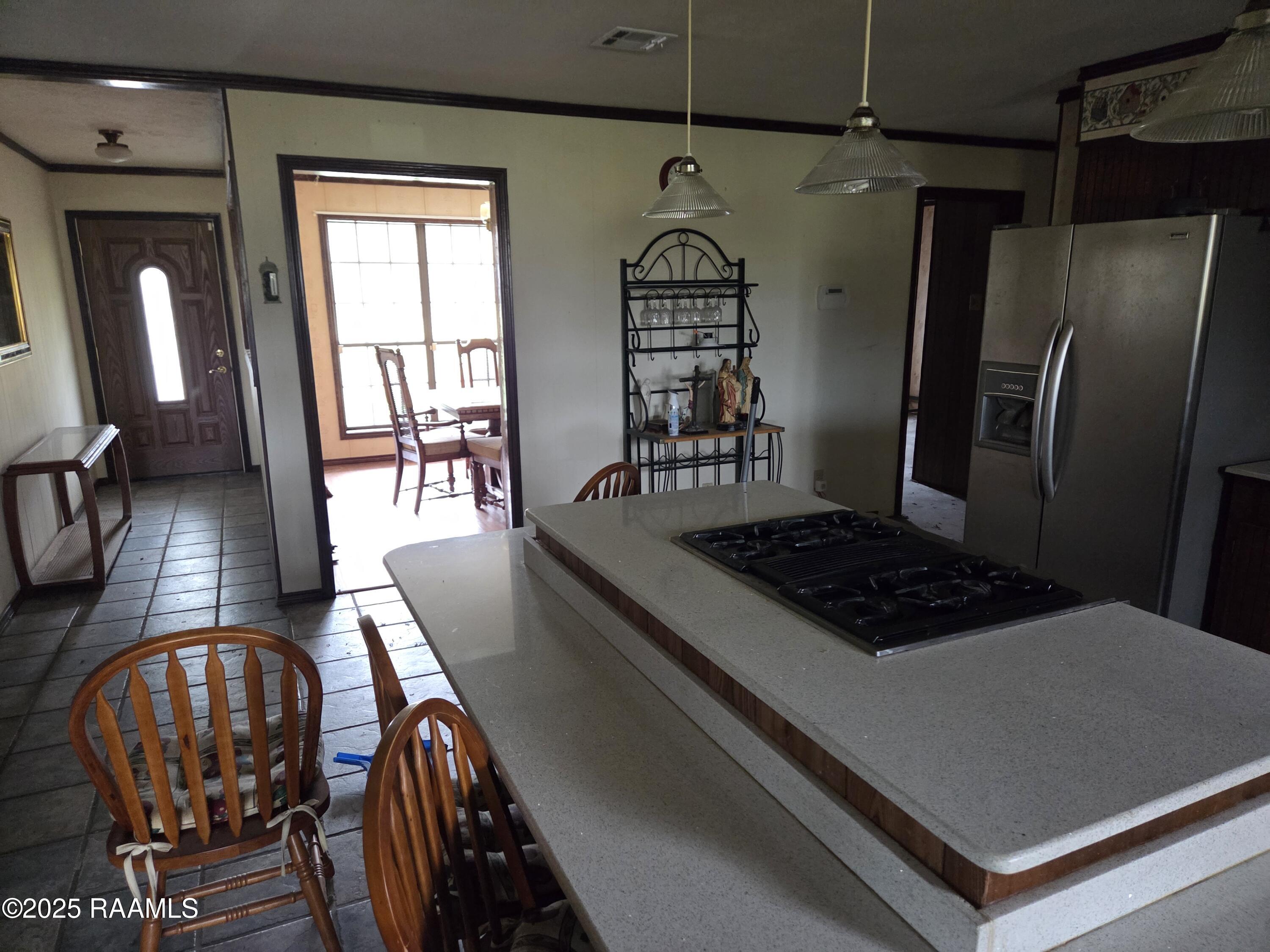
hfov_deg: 73.9
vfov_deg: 58.9
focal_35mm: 23
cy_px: 476
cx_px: 635
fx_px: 844
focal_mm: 5.4
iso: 1250
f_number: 1.8
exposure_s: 1/120
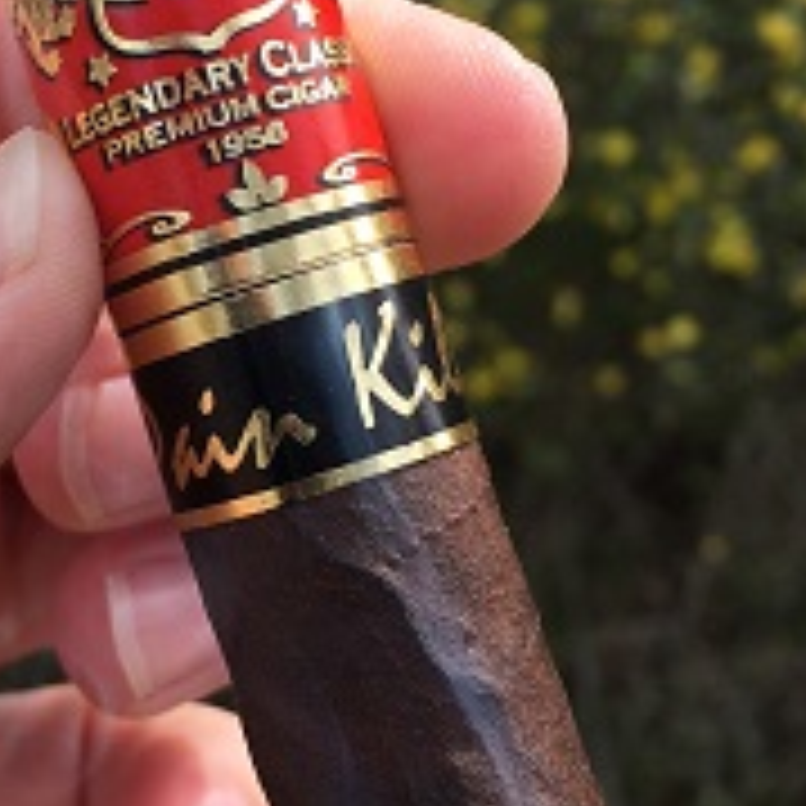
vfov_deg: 26.1
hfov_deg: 25.6
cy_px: 347
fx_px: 1739
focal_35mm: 66
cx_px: 160
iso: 25
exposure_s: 1/534
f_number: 2.2
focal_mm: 4.15
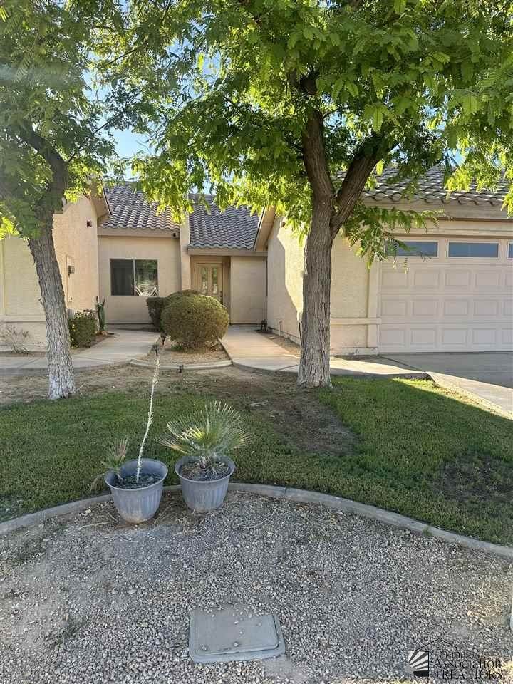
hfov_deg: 56.8
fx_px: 474
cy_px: 342
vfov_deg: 71.6
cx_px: 256
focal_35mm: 24
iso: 80
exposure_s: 1/864
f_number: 1.78
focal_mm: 6.86
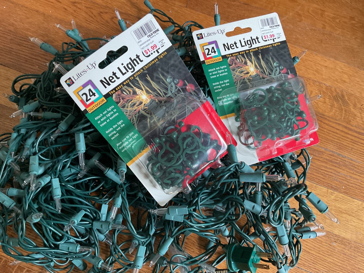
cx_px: 182
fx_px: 305
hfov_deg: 61.7
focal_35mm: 29
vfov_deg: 48.2
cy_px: 136
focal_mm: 3
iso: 250
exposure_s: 1/60
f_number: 1.8
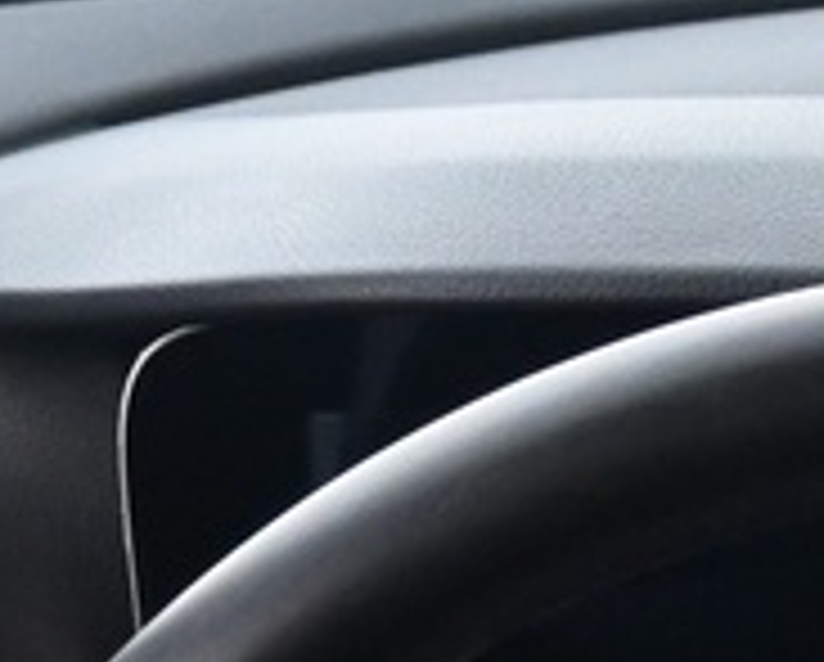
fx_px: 4861
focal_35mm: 199
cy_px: 1473
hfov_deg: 9.5
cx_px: 1072
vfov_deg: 7.4
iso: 1800
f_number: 3.5
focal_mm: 16
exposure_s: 1/25
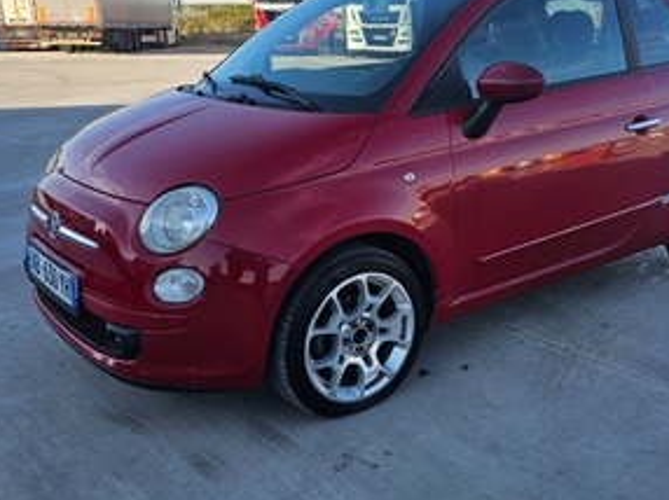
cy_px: 264
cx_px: 402
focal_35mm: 29
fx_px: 560
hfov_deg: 61.2
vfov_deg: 48.1
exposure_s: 1/257
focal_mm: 6.3
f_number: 1.7
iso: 10
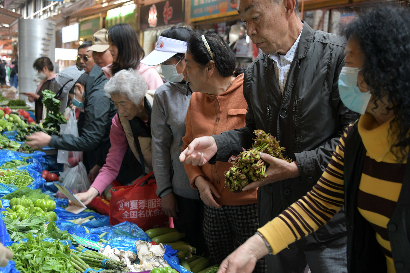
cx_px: 205
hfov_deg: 44.5
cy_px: 136
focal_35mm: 44
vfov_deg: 30.5
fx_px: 501
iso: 1600
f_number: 5
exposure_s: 1/100
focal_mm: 44
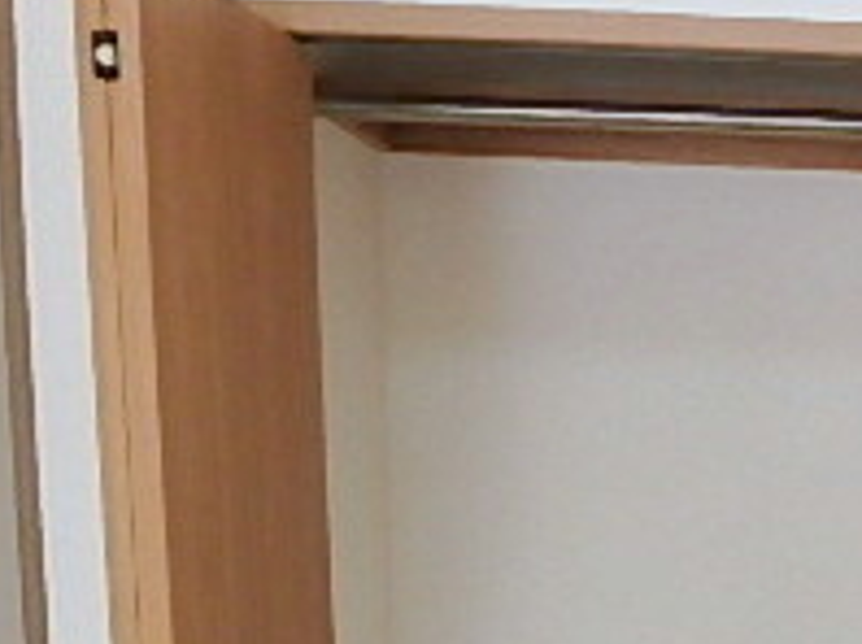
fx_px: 1691
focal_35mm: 68
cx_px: 1023
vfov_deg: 20.0
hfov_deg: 25.7
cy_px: 801
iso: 200
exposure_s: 1/40
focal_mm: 3.7
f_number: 3.5
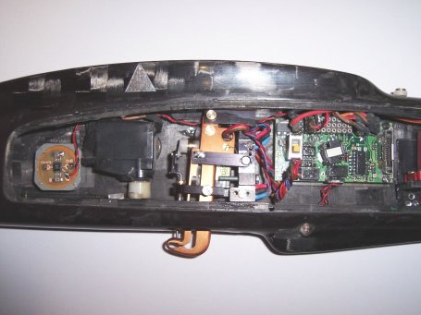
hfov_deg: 47.9
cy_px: 158
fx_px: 474
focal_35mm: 39
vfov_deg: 36.8
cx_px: 215
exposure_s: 1/30
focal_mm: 8
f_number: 2.8
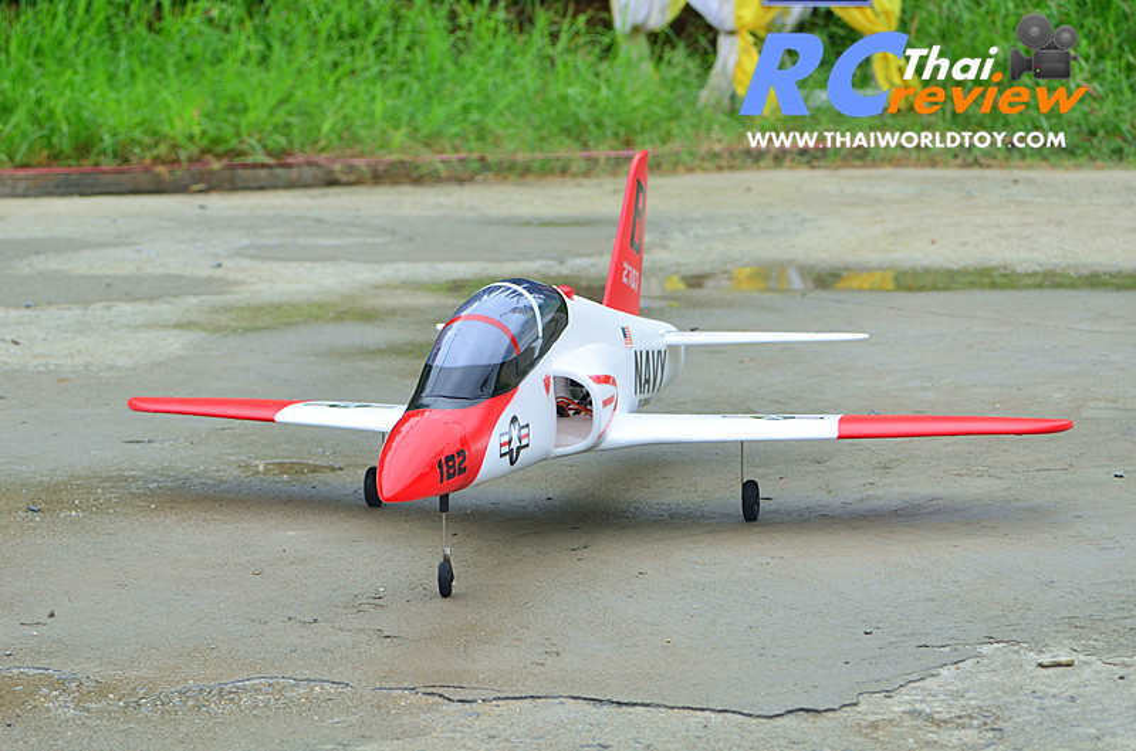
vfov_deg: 13.7
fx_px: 3116
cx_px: 568
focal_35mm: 99
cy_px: 376
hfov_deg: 20.7
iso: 100
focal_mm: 66
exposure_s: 1/160
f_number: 5.6
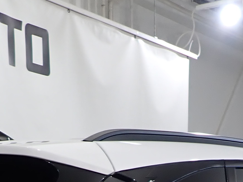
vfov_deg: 11.3
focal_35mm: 115
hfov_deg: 17.1
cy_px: 394
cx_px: 116
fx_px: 807
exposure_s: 1/80
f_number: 2
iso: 100
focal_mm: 4.5
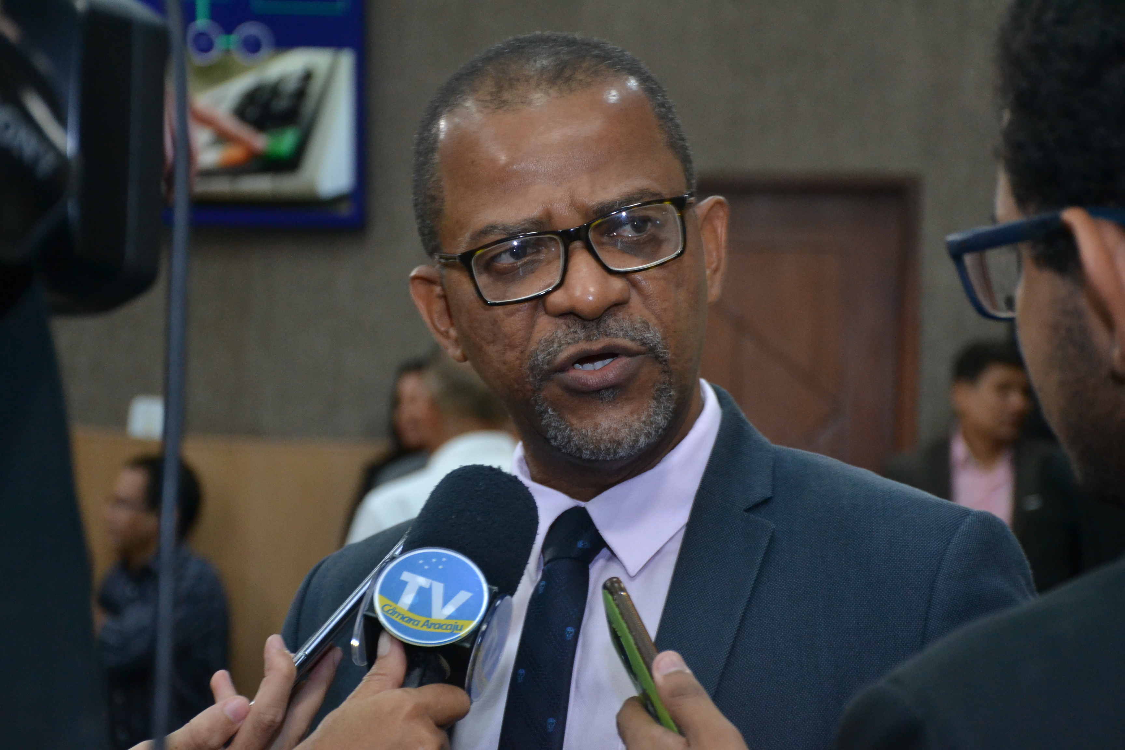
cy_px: 375
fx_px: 3094
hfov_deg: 20.6
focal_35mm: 99
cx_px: 562
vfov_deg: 13.8
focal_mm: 66
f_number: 5.6
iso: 1600
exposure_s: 1/100
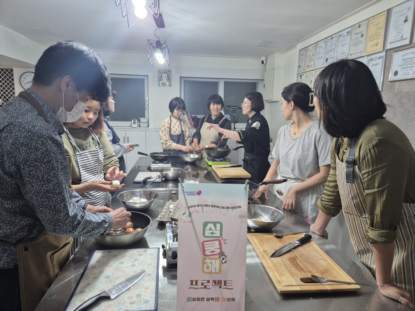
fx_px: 276
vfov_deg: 58.9
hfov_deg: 73.9
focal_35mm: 23
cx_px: 208
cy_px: 156
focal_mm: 5.4
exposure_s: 1/120
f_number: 1.8
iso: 200
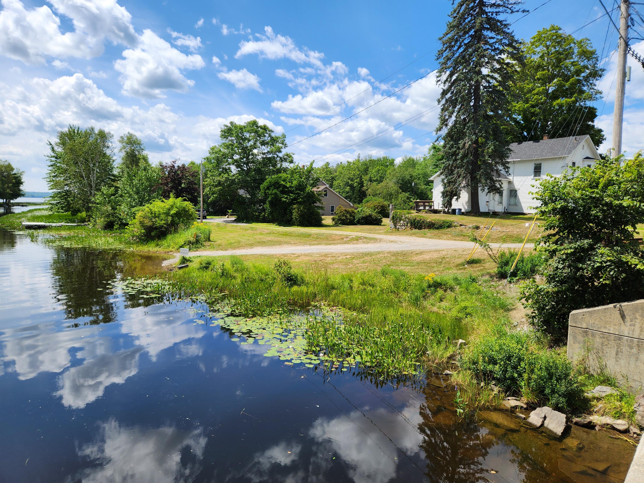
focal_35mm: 23
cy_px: 242
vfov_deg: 58.9
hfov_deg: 73.9
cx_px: 322
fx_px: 428
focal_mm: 5.4
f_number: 1.8
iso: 20
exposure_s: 1/1542
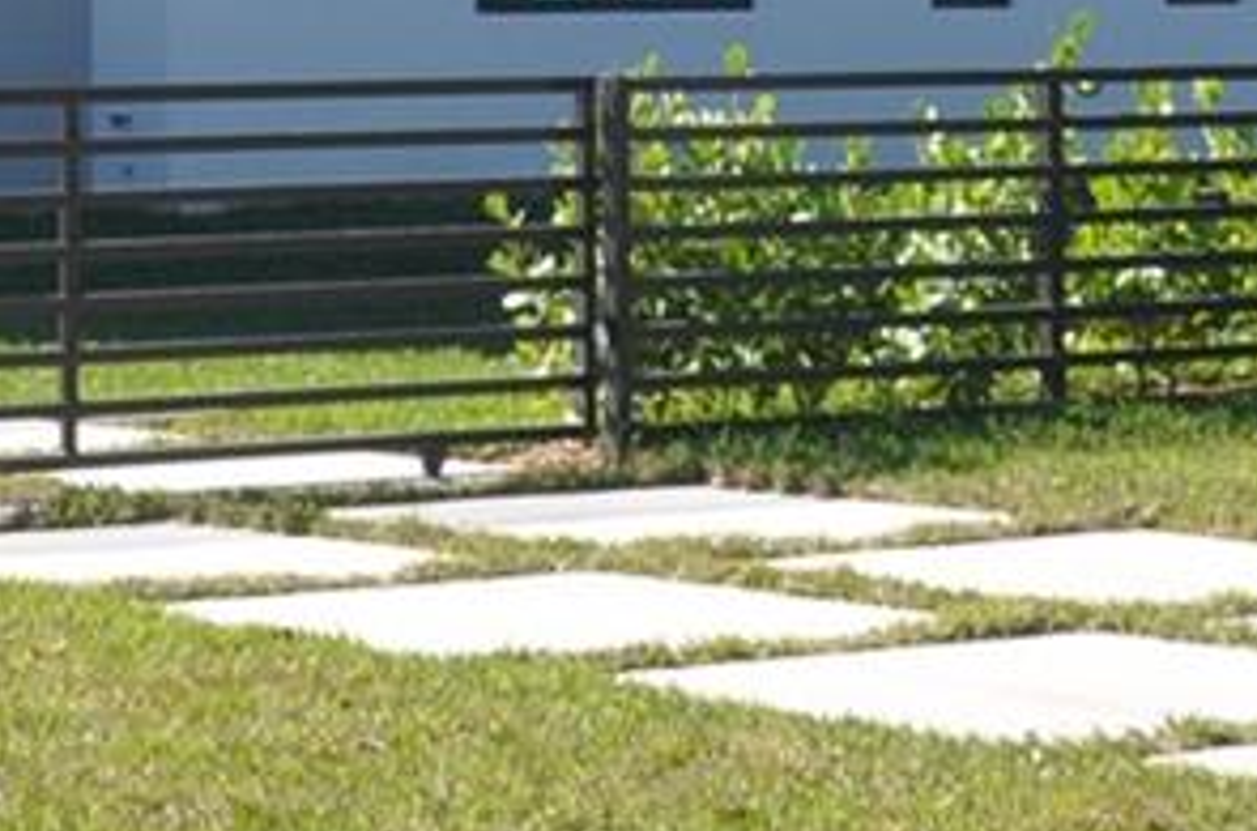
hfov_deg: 10.1
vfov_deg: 6.6
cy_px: -575
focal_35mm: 204
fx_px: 7094
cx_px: 1189
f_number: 11
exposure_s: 1/125
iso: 200
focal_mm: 25
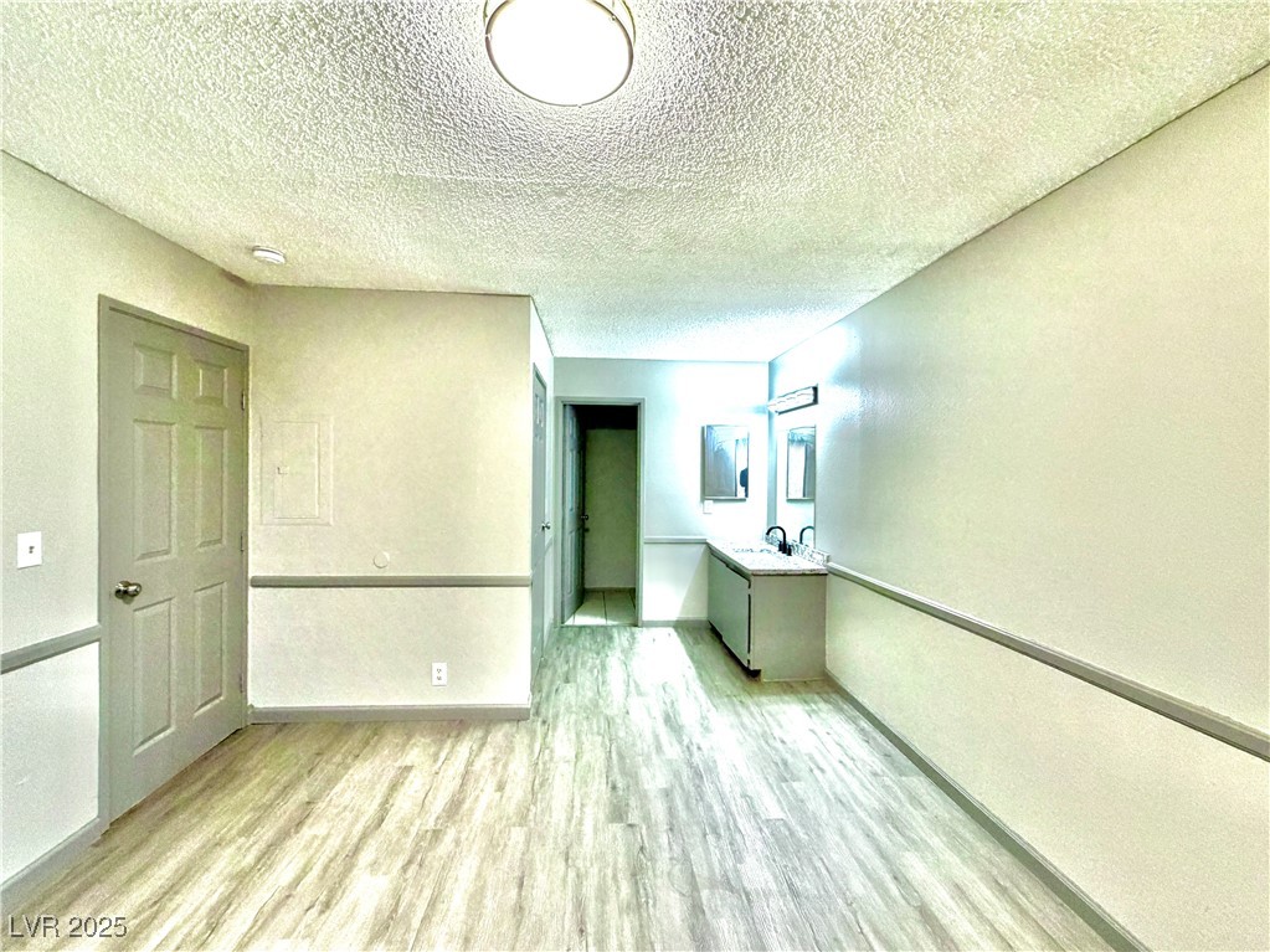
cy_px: 476
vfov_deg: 85.7
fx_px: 514
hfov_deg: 102.1
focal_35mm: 14
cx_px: 635
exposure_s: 1/60
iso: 320
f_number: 2.2
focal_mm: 2.22
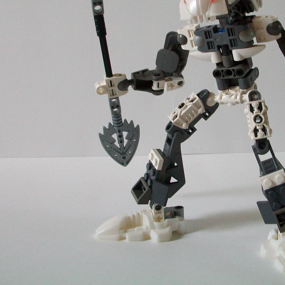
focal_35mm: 53
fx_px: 494
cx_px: 204
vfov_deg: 32.0
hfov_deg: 31.8
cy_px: 98
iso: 160
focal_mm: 5.7
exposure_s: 1/40
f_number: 2.8
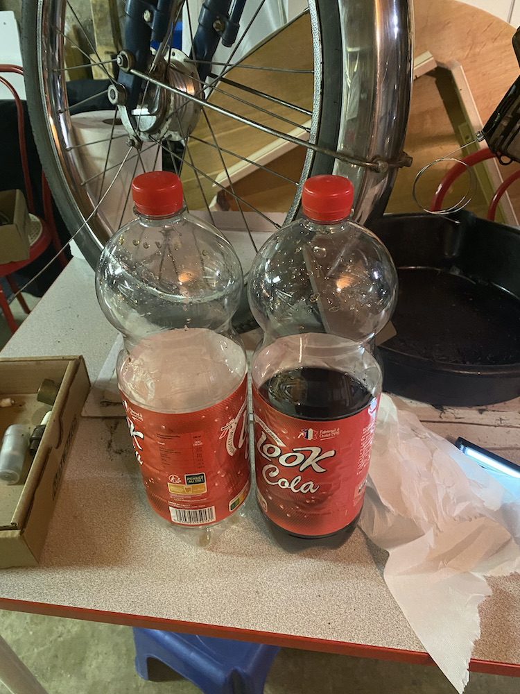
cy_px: 347
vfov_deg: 67.3
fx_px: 521
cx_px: 260
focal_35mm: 26
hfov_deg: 53.1
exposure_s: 1/25
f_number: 1.8
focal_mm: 4.25
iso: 640
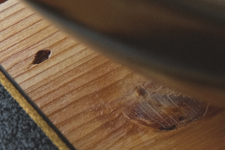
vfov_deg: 4.5
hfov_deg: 6.7
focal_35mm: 297
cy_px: -226
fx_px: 1856
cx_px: 431
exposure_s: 1/170
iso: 320
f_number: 5.6
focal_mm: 38.8
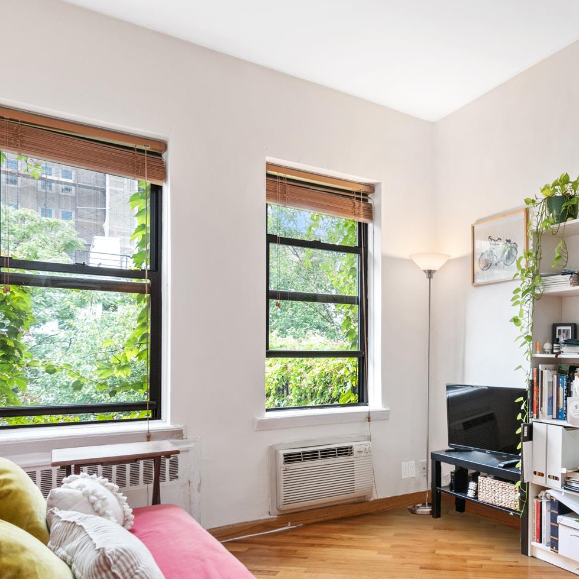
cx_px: 452
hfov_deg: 58.7
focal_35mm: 25
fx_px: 473
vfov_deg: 62.2
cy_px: 354
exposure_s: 1/4
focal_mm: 10
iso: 110
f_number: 8
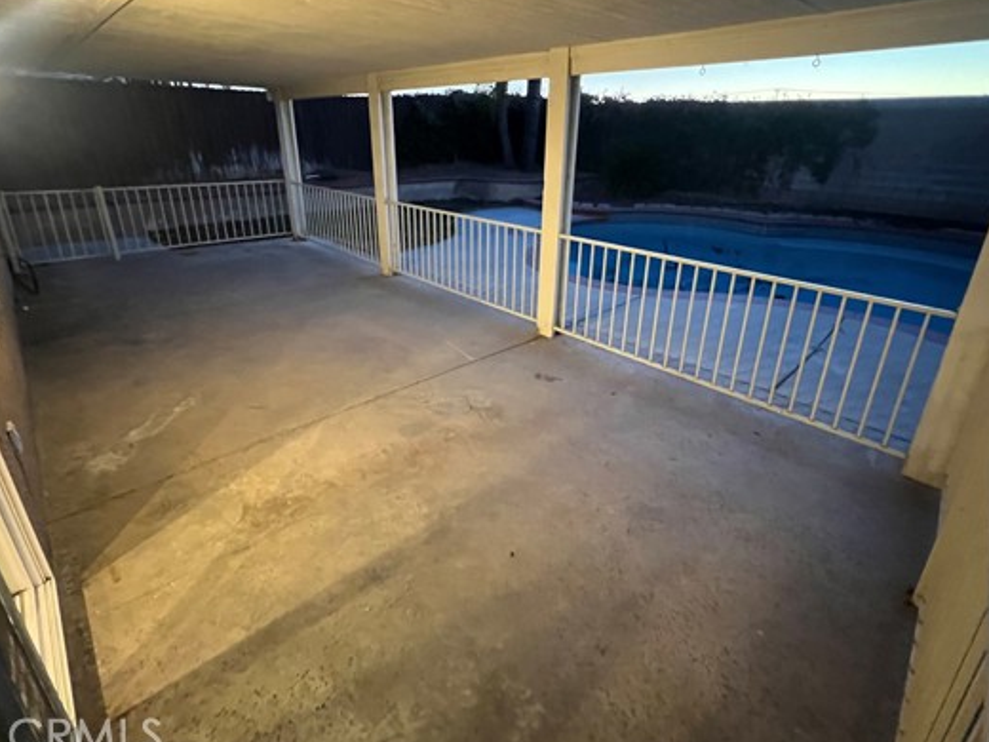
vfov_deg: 77.4
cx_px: 508
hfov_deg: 94.5
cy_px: 306
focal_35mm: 16
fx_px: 457
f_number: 1.8
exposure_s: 1/40
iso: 1250
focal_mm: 1.57
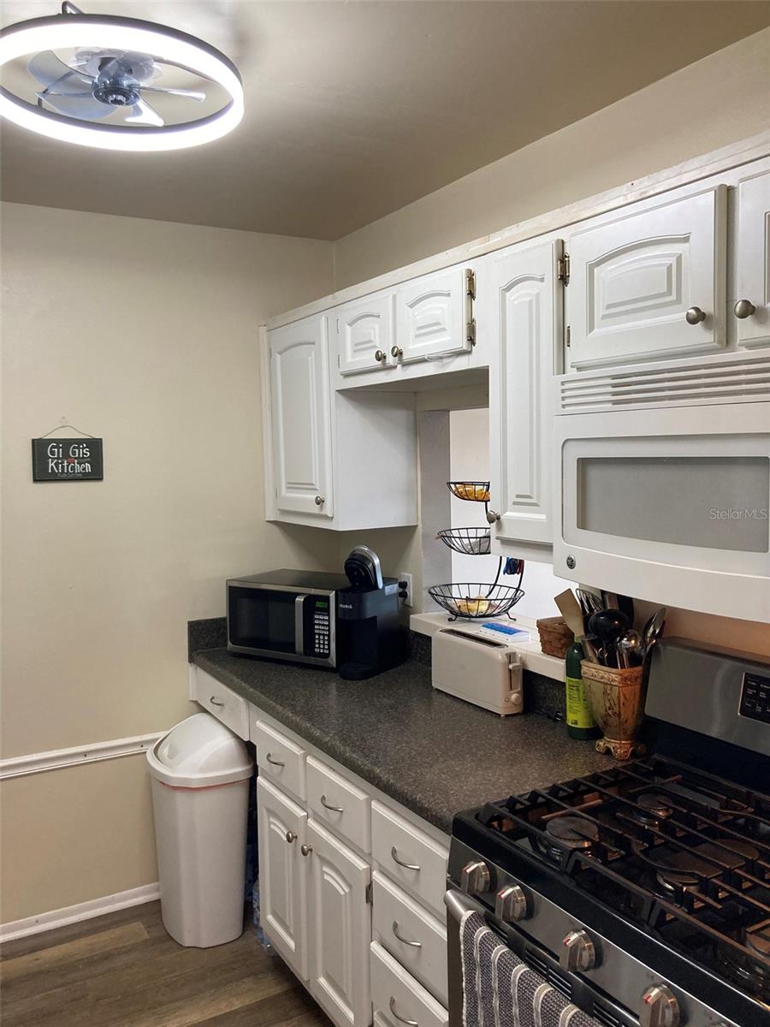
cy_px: 514
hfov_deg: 49.7
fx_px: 830
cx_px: 385
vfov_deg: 63.4
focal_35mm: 28
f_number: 1.8
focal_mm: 3.99
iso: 100
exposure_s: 1/60
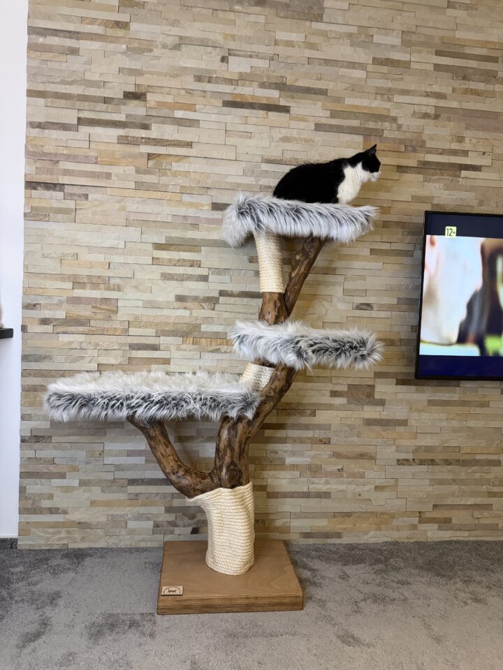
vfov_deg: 71.6
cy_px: 335
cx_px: 252
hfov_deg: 56.8
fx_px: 465
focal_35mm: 24
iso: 500
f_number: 1.78
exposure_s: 1/50
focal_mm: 6.76
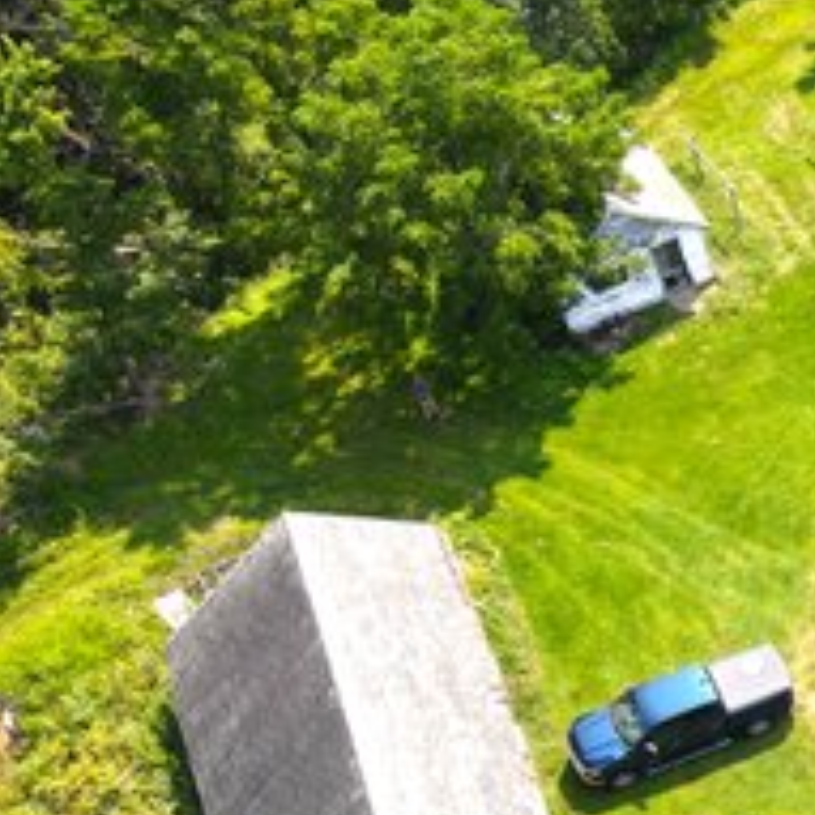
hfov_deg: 20.0
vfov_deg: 24.6
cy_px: 523
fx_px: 1865
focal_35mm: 70
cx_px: 1342
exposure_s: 1/250
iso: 110
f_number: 2.8
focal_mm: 4.5
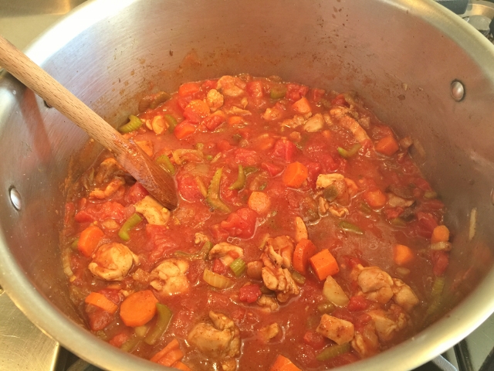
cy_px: 186
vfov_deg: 48.2
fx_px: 414
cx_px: 247
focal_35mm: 29
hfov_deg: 61.7
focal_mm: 4.15
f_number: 2.2
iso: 50
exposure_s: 1/30
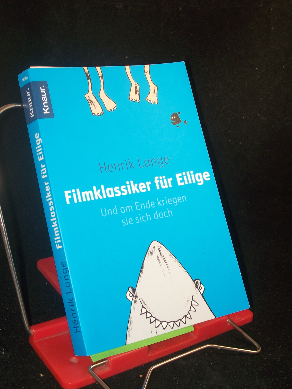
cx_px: 146
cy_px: 194
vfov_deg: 36.2
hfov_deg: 27.5
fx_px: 596
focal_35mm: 53
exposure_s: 1/80
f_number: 3.2
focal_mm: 8.7
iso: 80
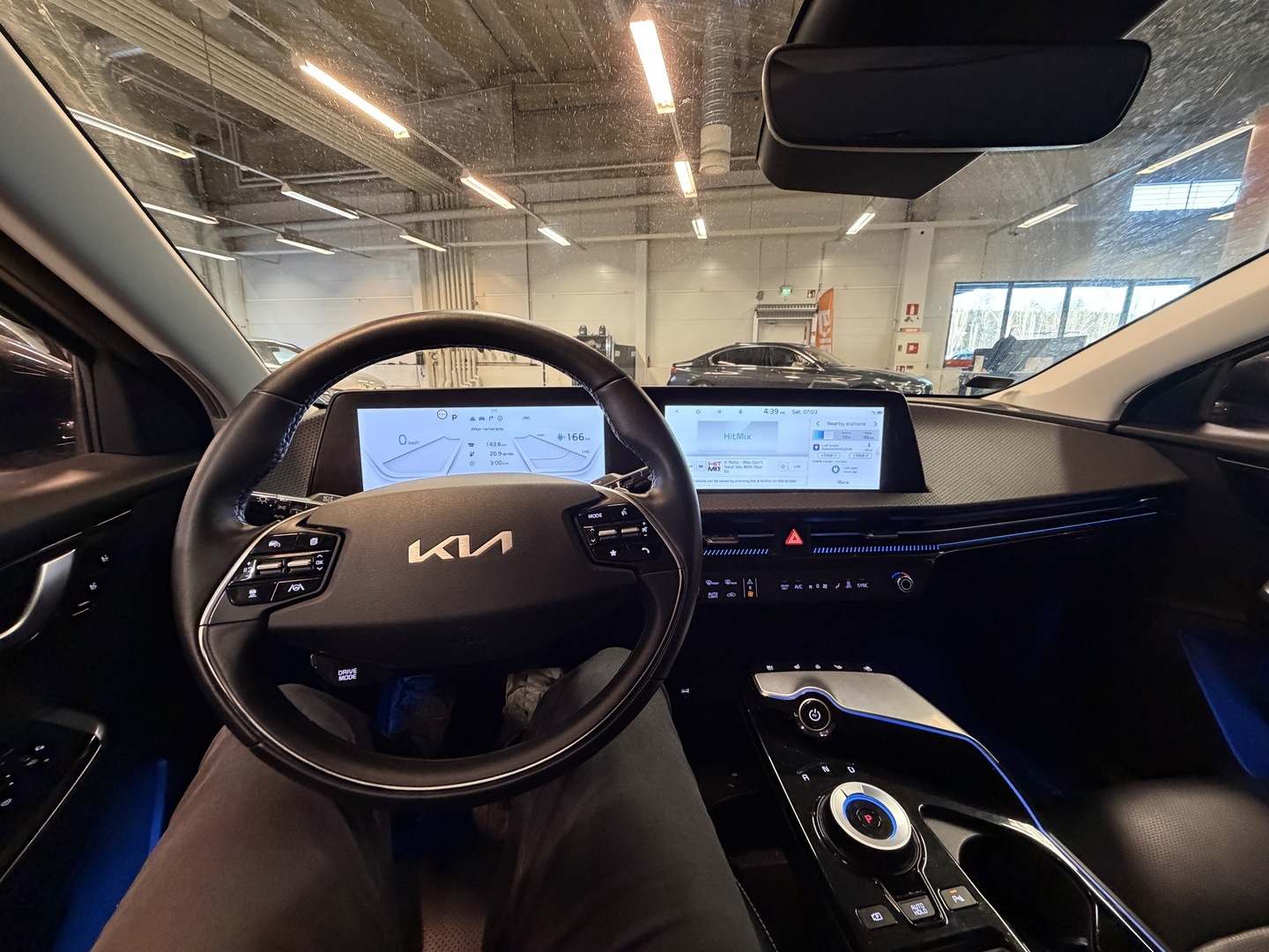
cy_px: 476
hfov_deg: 102.1
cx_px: 634
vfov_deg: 85.7
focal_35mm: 14
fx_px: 513
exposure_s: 1/50
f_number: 2.2
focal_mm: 2.22
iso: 640
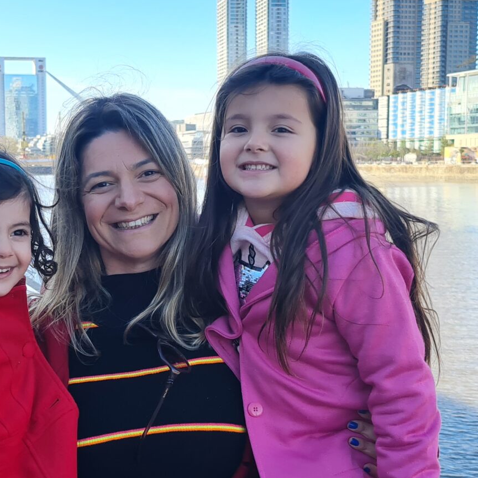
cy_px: 303
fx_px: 1062
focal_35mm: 68
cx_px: 133
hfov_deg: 25.1
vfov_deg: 25.3
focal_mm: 5.4
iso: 50
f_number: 1.8
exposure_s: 1/439
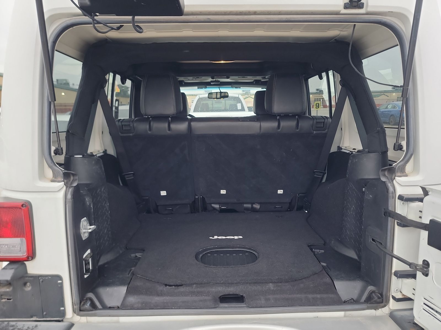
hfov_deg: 71.6
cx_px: 220
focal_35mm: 24
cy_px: 165
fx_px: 306
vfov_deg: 56.8
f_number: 1.8
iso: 189
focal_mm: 6.7
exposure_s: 1/59
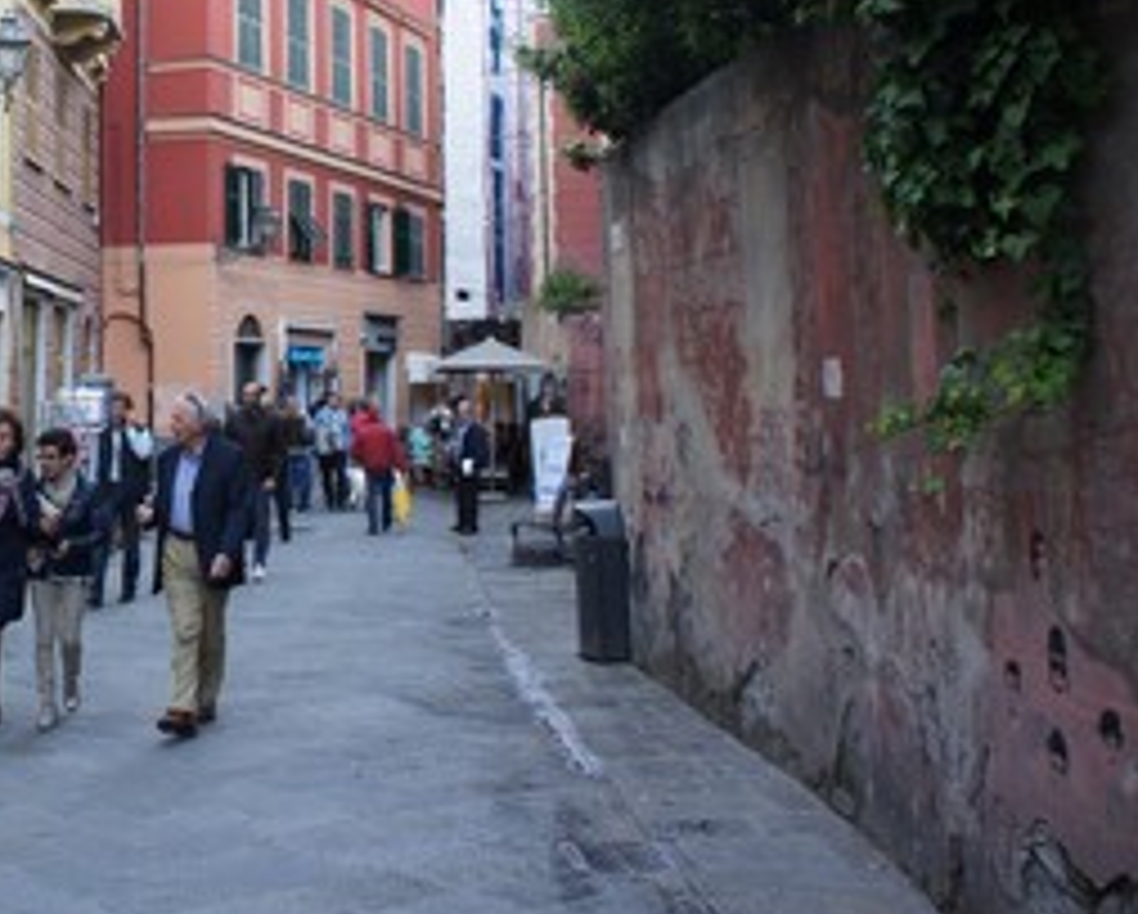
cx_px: 126
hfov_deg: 37.8
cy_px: 243
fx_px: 1551
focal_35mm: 46
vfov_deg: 32.3
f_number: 5.6
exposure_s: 1/250
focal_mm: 18
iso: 640
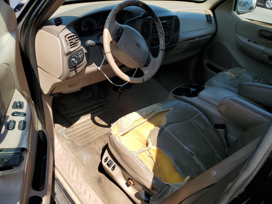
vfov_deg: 51.3
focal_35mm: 27
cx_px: 133
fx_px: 212
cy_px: 106
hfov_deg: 65.3
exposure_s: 1/1250
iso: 50
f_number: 1.5
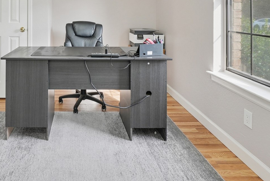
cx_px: 55
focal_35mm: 27
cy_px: 12
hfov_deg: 61.9
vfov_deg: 43.1
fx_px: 203
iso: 320
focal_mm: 12
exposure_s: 1/30
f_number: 8
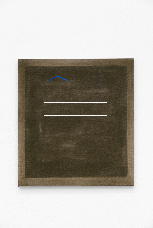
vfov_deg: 14.1
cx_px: 76
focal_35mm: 145
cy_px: 114
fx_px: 923
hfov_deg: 9.5
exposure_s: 1/2
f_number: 11
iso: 100
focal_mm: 145
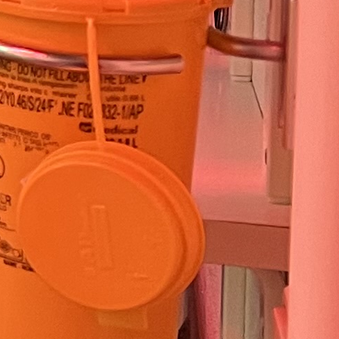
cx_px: -942
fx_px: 2105
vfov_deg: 8.9
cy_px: -191
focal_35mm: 190
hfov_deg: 7.2
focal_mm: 5.7
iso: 250
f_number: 1.5
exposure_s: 1/58
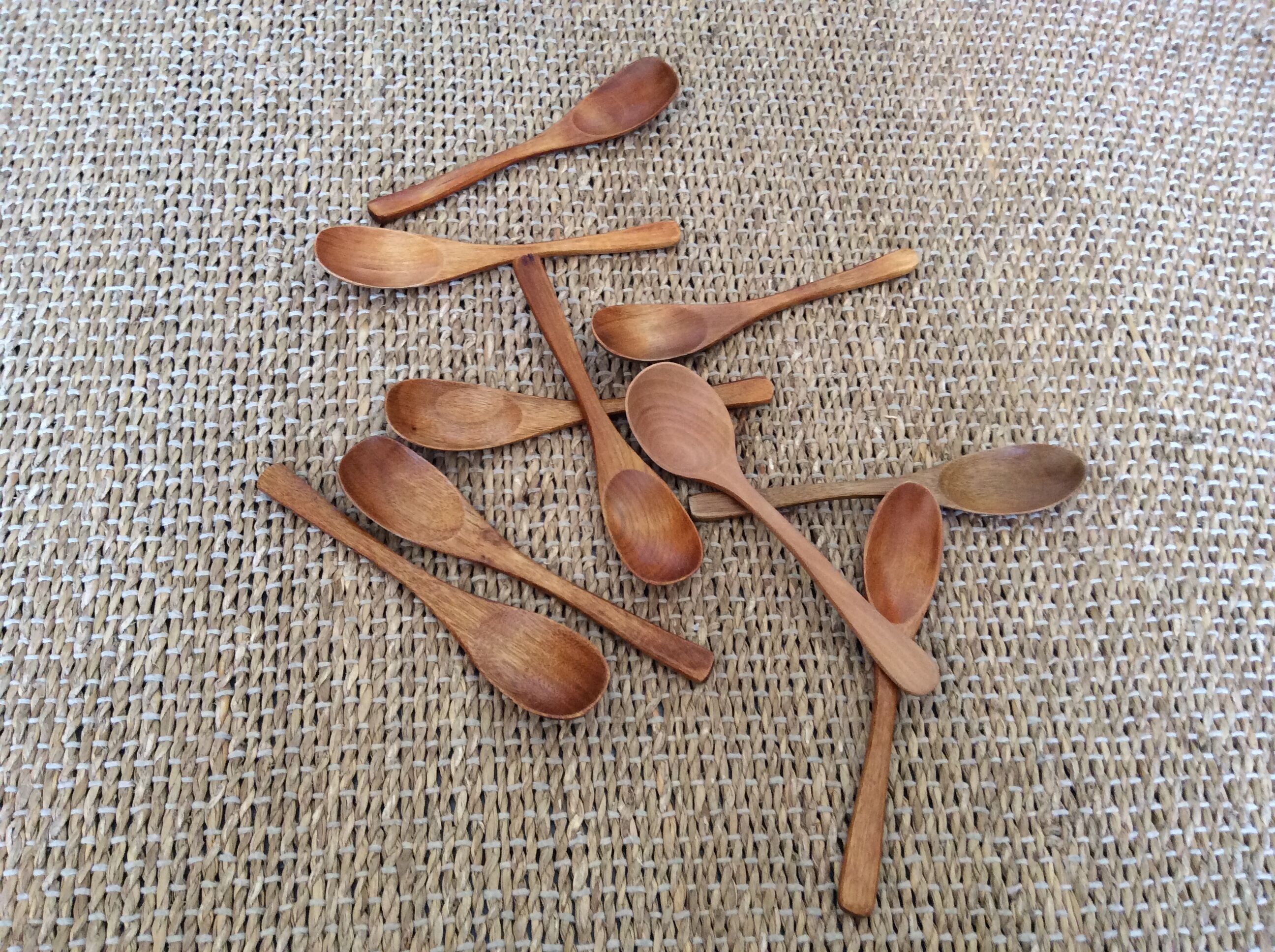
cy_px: 476
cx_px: 638
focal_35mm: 32
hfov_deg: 56.9
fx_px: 1177
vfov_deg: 44.1
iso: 125
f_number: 2.4
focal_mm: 3.3
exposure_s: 1/25
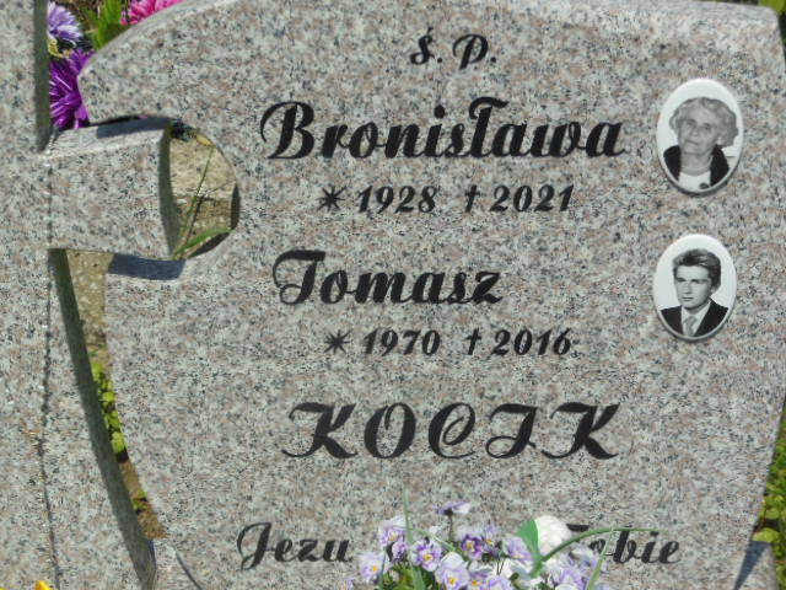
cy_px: 295
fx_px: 1975
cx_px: 393
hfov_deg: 22.5
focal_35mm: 87
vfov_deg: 17.0
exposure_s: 1/1500
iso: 125
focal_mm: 15.5
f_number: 4.6
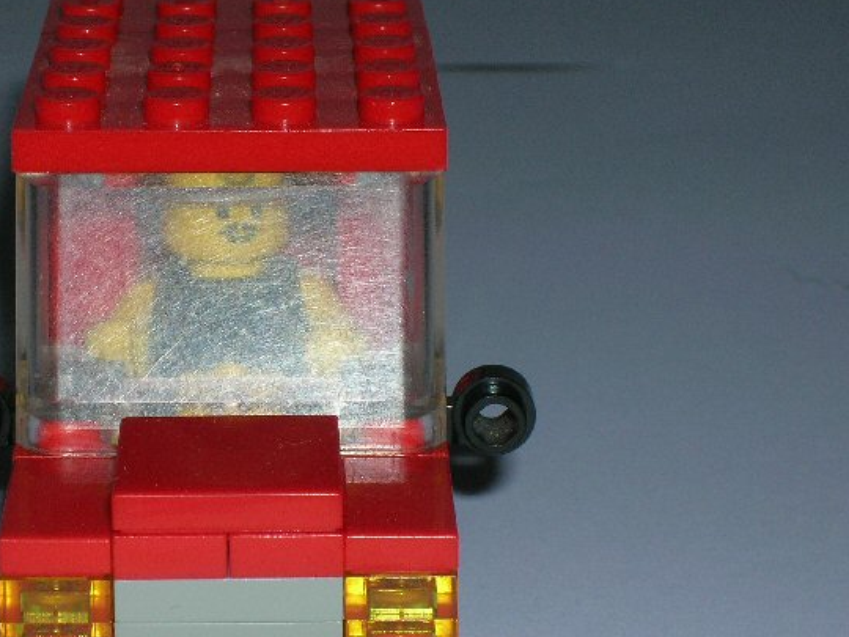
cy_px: 366
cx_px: 256
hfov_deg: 13.4
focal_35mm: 147
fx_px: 3605
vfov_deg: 10.1
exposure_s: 1/60.1
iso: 50
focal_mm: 17.1
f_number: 8.2
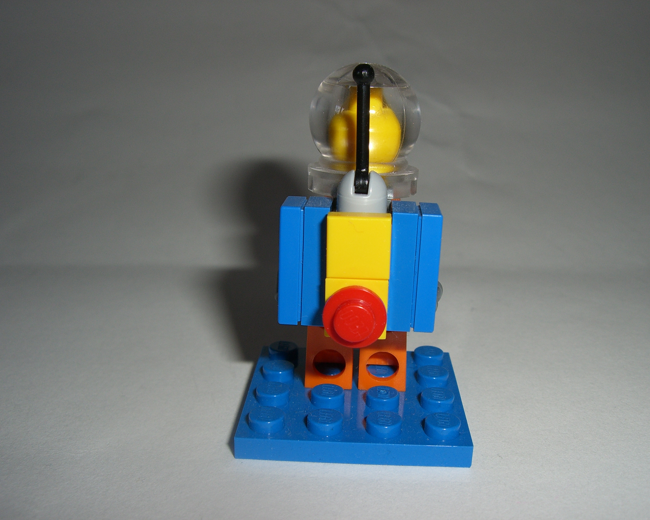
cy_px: 261
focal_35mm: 40
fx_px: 770
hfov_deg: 45.8
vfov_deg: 37.3
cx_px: 341
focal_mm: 6.2
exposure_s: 1/60
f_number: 4.3
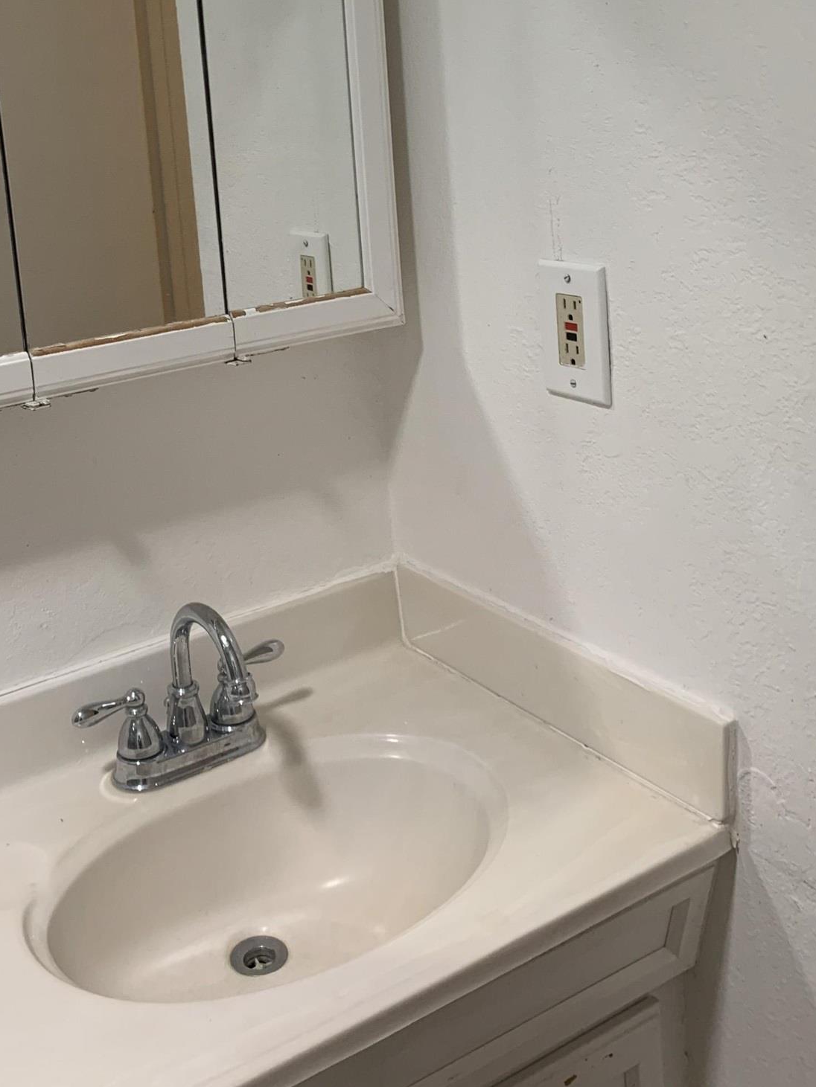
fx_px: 1288
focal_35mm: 41
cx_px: 236
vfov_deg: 43.9
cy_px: 237
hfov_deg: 34.6
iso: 125
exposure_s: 1/60
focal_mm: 4.25
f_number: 1.8
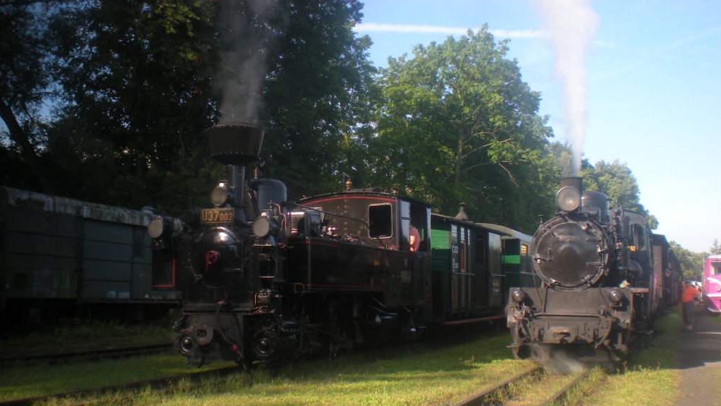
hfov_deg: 48.3
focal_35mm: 42
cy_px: 257
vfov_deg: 28.2
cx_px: 363
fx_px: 803
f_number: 4.6
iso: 64
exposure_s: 1/135
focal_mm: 6.3
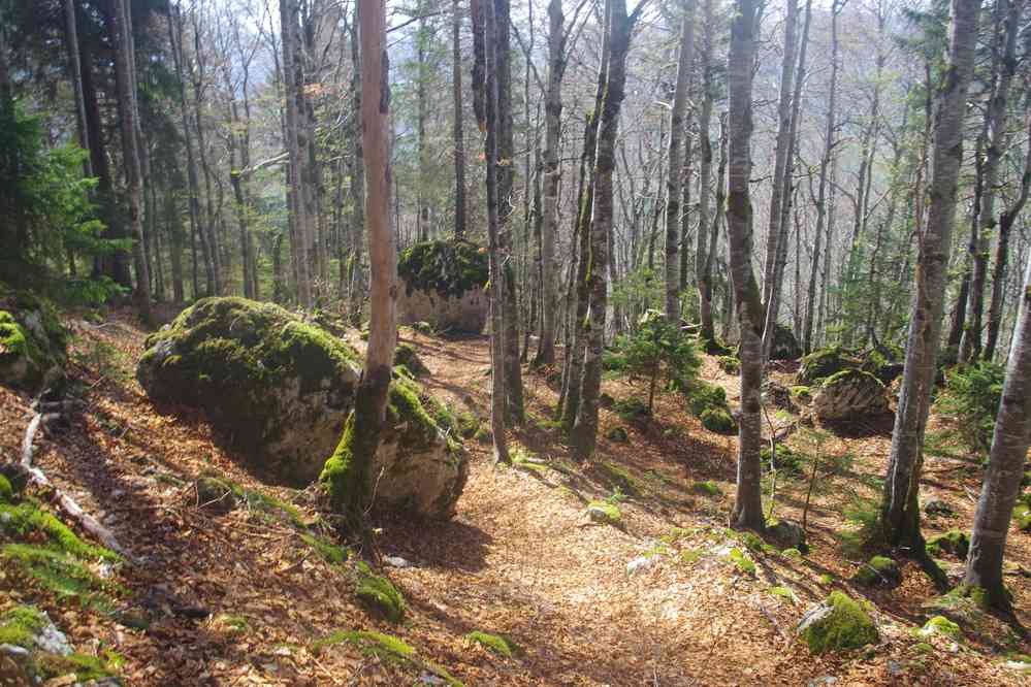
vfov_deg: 41.7
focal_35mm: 32
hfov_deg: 59.5
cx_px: 516
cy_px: 344
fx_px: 902
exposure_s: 1/50
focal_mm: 21
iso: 200
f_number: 7.1
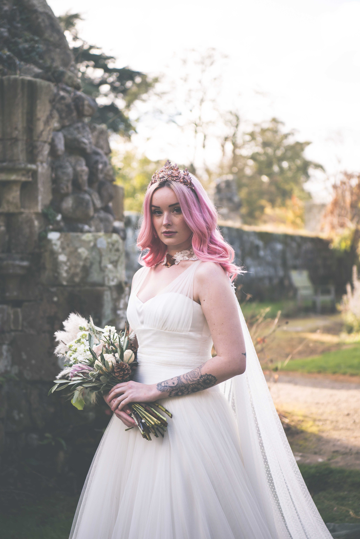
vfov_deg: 28.8
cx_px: 180
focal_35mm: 70
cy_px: 270
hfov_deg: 19.5
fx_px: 1049
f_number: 3.5
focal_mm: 70
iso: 320
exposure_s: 1/500
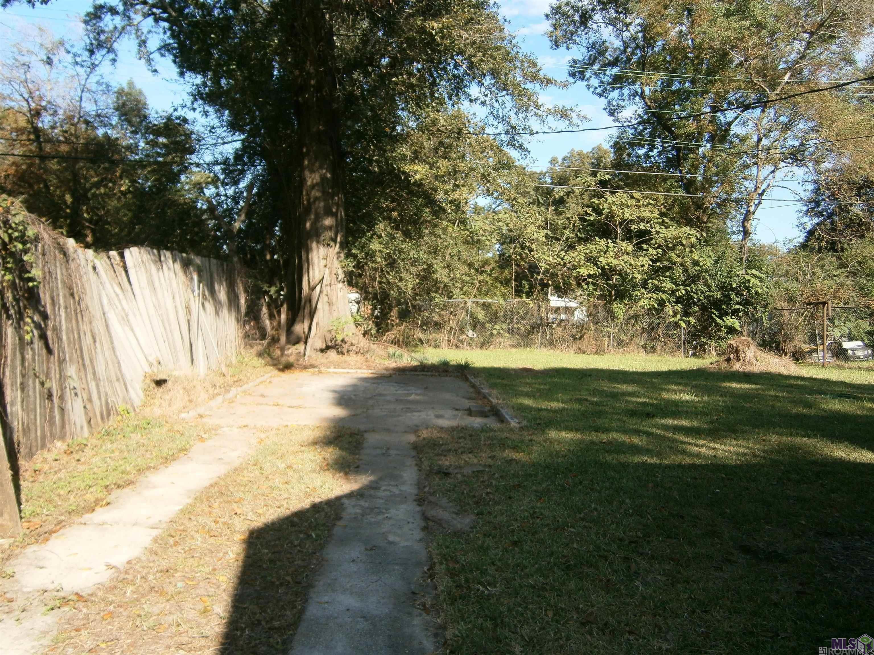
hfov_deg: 67.3
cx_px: 437
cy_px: 328
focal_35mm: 26
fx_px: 656
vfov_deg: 53.1
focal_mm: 4.7
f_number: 2.8
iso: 80
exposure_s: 1/640
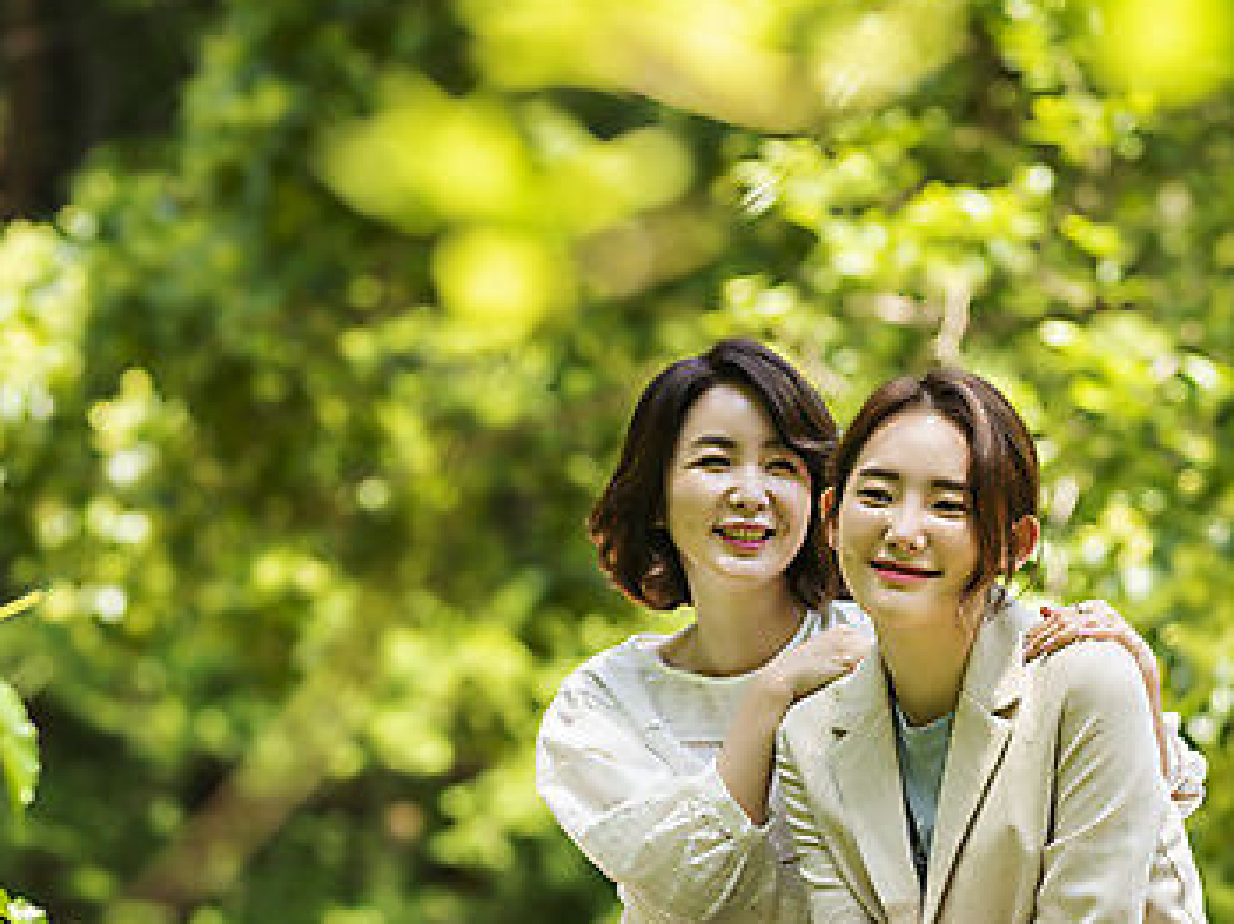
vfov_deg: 10.6
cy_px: 628
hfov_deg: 14.1
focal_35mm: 140
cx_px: 686
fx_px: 4987
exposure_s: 1/320
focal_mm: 85
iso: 100
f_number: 2.2
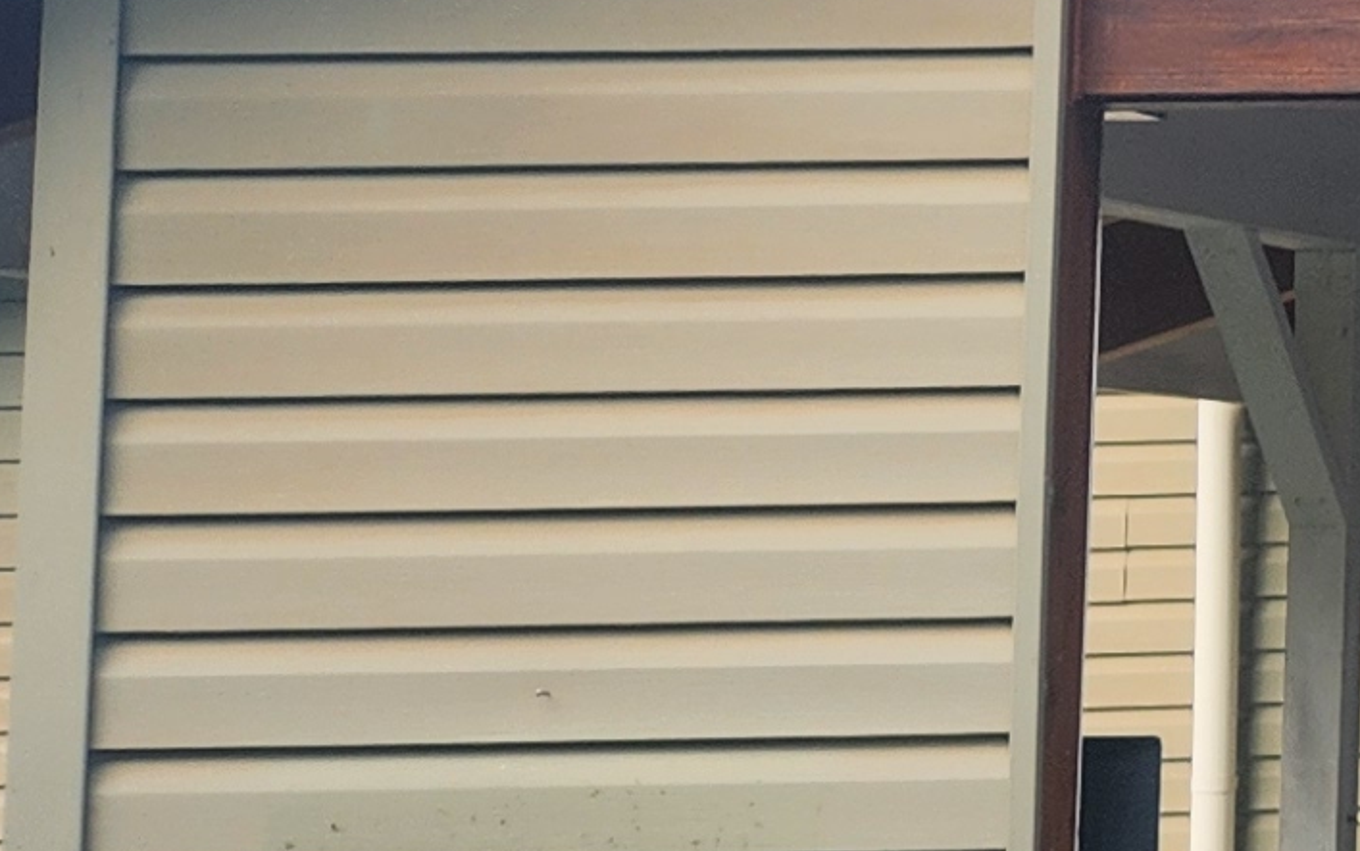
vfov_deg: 9.5
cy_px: 87
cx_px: 3688
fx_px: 5115
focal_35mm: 138
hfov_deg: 11.3
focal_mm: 5.4
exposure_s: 1/398
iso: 20
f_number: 1.8
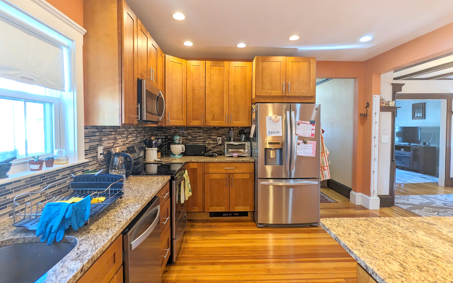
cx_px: 226
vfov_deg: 68.0
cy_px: 134
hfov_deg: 94.4
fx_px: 210
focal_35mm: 17
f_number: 2.2
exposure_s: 1/120
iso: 261
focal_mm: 2.35
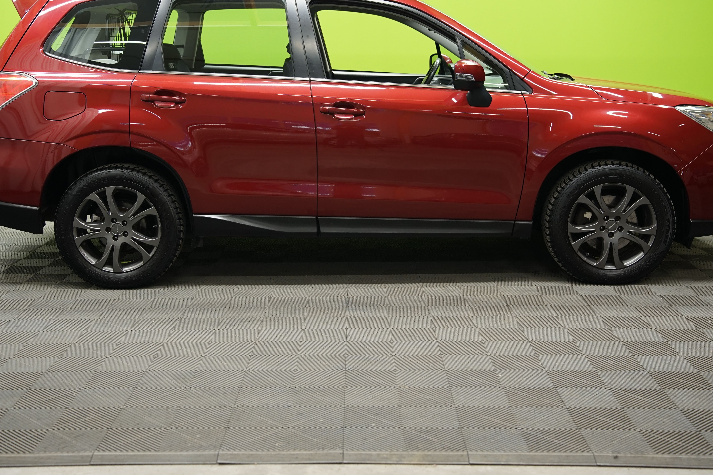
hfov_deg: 38.9
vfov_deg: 26.4
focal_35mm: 51
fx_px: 1010
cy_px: 171
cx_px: 352
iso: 640
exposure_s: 1/40
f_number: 3.2
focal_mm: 39
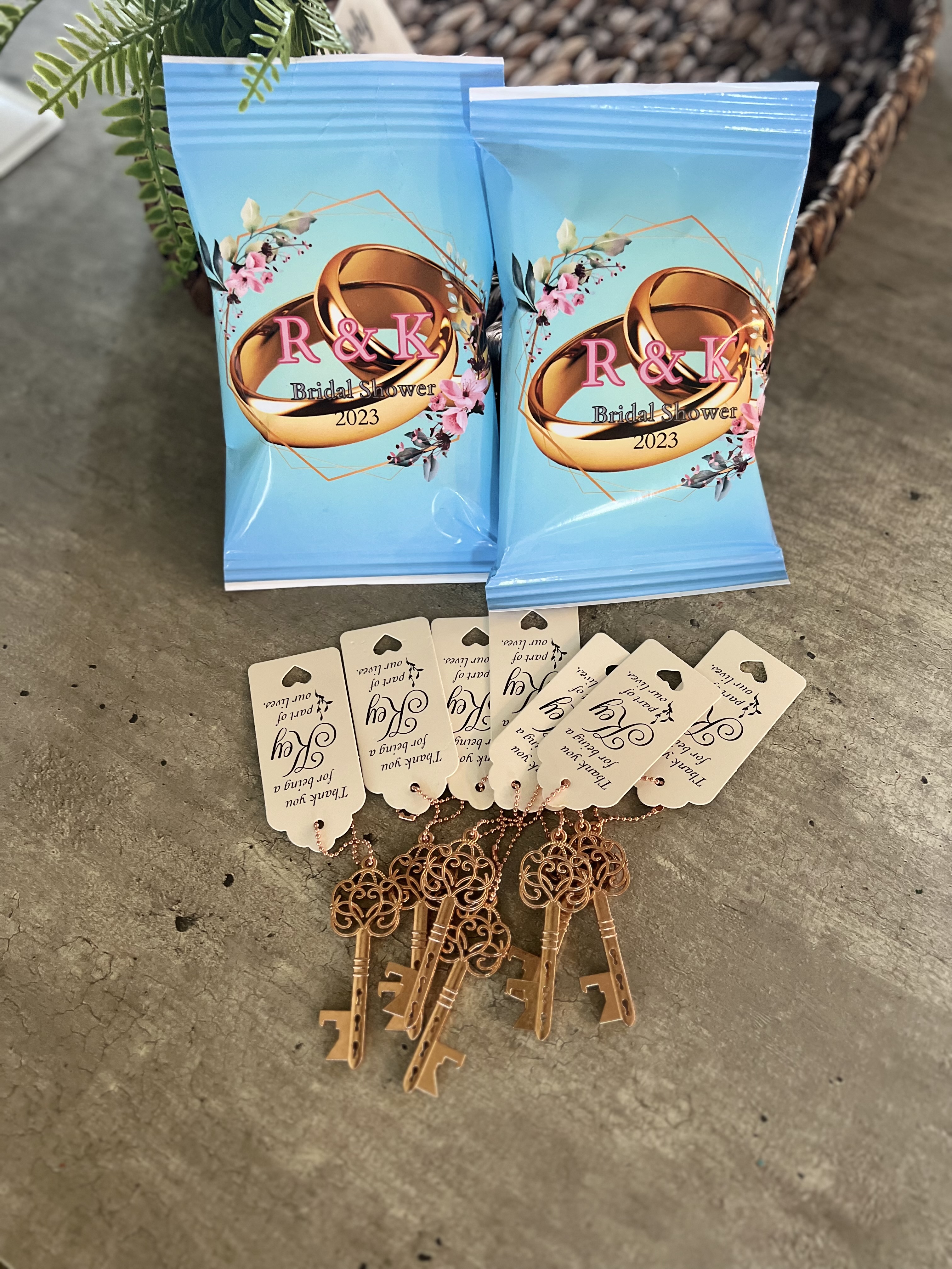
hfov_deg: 53.1
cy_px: 634
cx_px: 476
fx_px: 953
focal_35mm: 26
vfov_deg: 67.3
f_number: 1.5
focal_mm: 5.7
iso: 400
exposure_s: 1/60
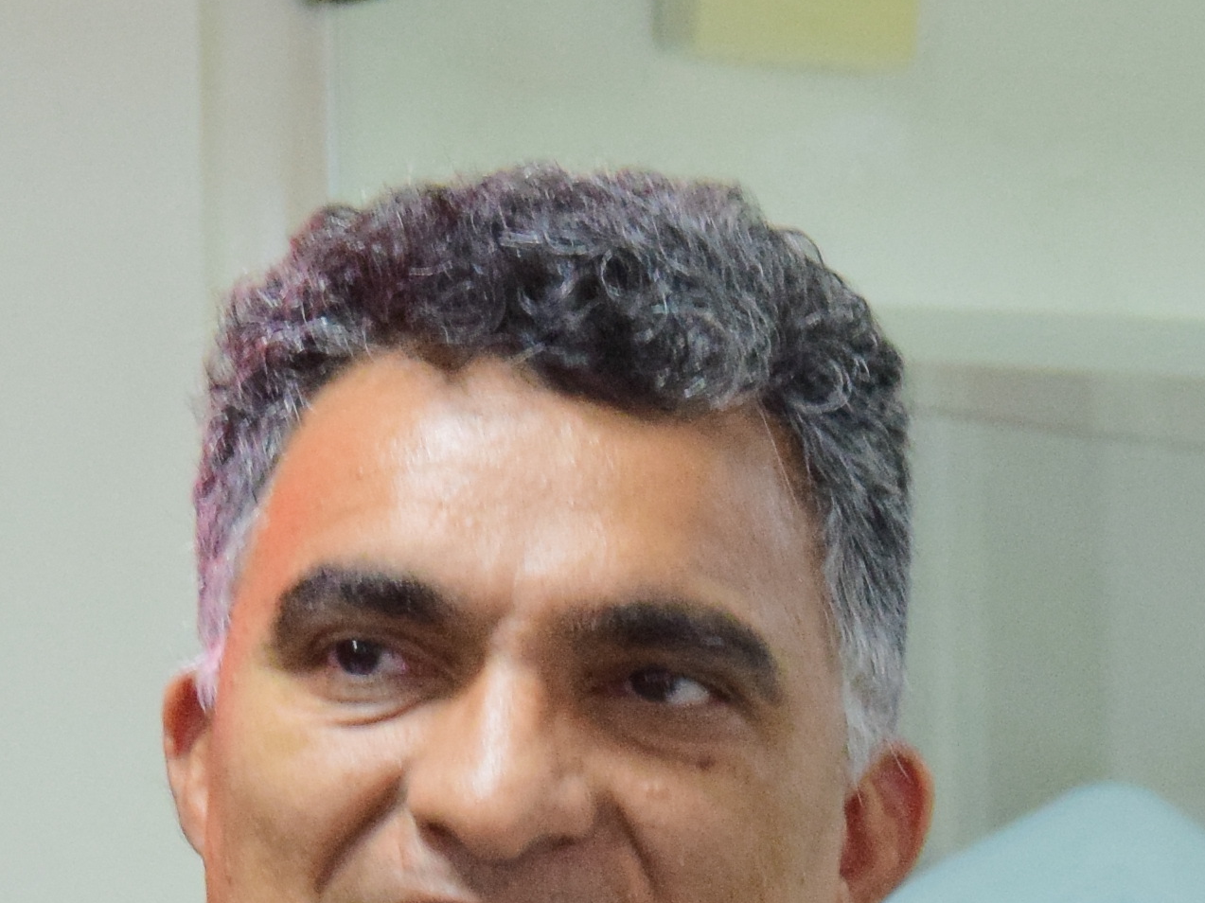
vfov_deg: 2.0
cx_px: 45
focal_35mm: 748
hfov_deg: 2.7
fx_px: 26031
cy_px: 1177
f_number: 6.3
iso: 1600
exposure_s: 1/60
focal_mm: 110
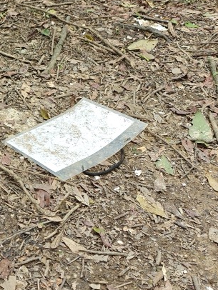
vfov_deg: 33.0
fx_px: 487
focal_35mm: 58
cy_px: 104
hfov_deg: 23.6
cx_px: -24
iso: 50
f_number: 1.69
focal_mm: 6.06
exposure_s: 1/195
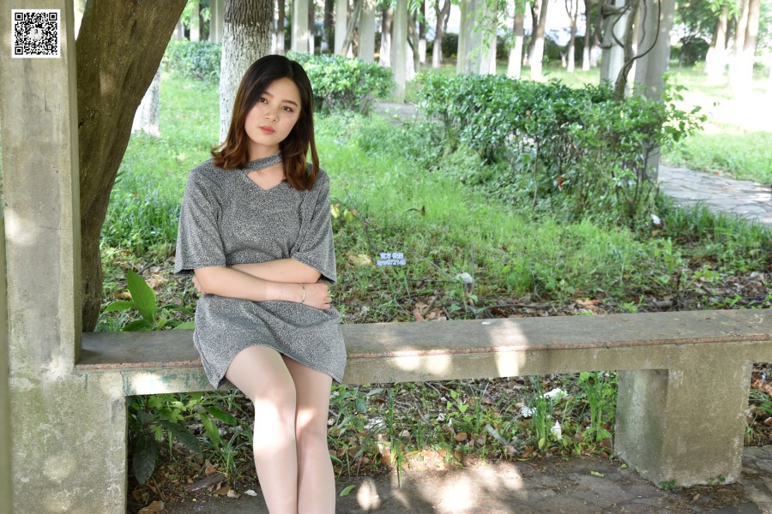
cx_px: 386
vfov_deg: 26.5
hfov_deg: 38.9
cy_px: 257
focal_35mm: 51
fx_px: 1094
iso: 200
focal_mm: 34
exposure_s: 1/20
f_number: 6.3
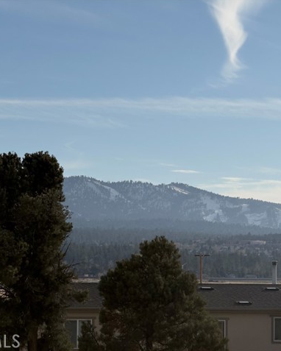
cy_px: 175
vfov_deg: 12.3
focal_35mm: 157
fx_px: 1631
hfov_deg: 9.8
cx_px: 172
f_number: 2.8
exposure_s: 1/3344
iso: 50
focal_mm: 15.66
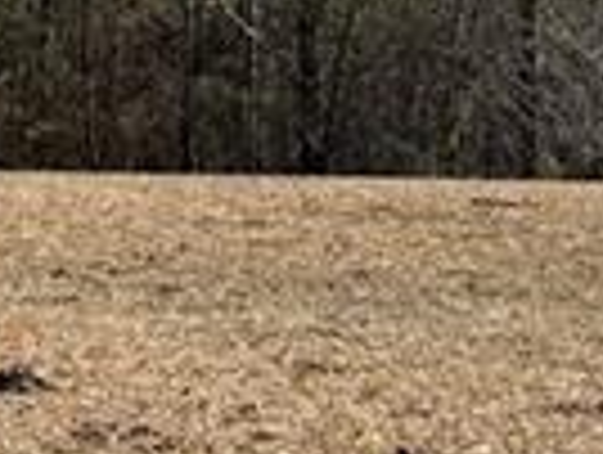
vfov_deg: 10.4
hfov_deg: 12.5
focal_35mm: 143
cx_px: -500
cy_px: 67
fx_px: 2495
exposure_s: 1/3472
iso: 80
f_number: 1.78
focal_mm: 6.86
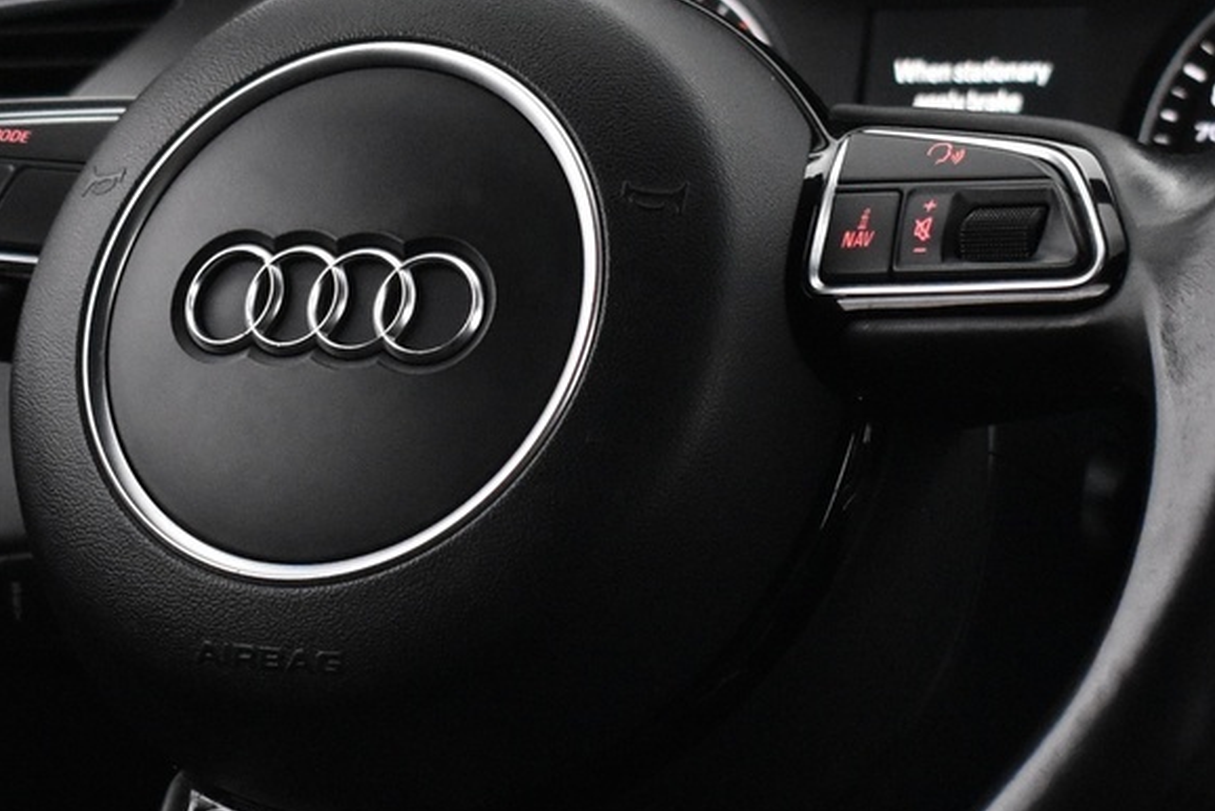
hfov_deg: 16.2
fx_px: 4254
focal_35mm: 126
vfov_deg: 10.9
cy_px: 277
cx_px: 487
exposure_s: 1/50
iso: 3200
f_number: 4.2
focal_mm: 30
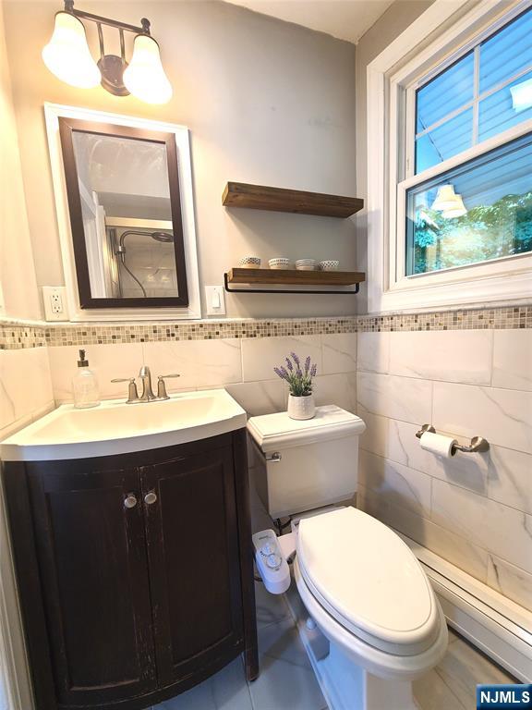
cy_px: 355
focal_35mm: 13
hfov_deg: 89.9
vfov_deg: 106.2
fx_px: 266
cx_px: 266
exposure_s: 1/60
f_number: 2.2
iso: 160
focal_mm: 2.2
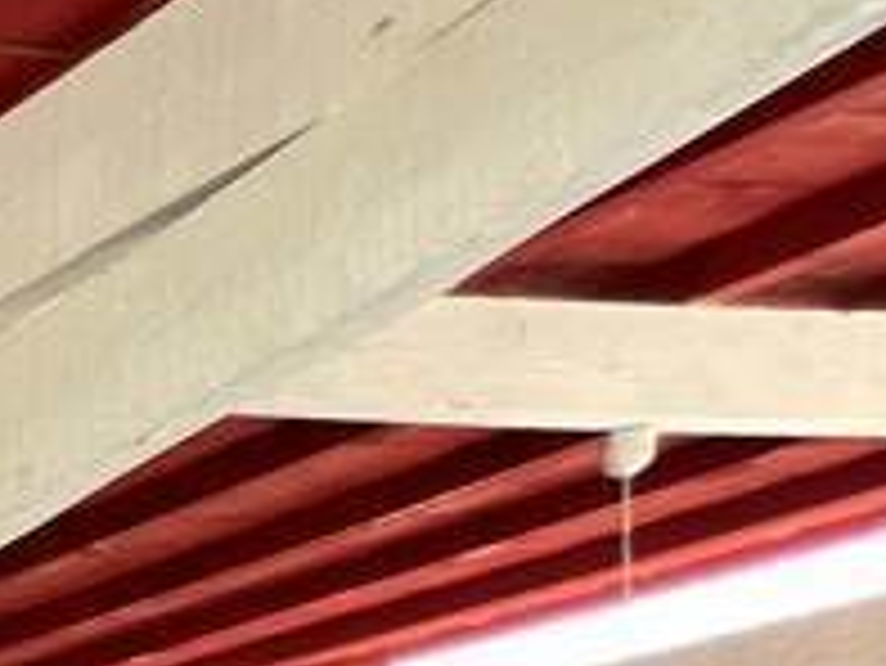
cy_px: 1616
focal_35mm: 79
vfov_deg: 13.5
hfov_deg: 13.2
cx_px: -1489
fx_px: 2023
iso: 64
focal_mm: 1.57
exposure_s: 1/99
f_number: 1.8
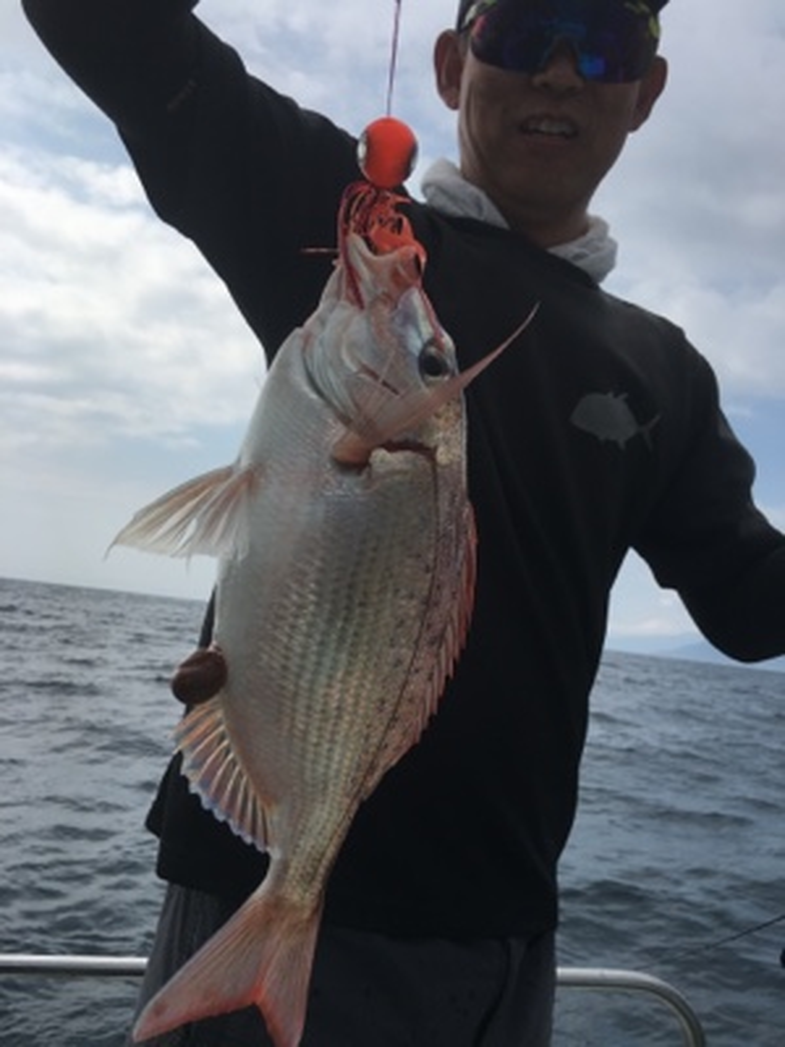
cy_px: 524
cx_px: 392
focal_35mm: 29
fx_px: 877
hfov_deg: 48.2
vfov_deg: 61.7
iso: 25
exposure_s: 1/1972
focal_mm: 4.15
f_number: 2.2
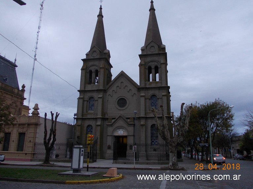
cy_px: 94
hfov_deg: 63.5
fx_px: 205
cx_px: 126
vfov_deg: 49.7
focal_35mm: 28
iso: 80
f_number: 2.7
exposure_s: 1/50
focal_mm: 4
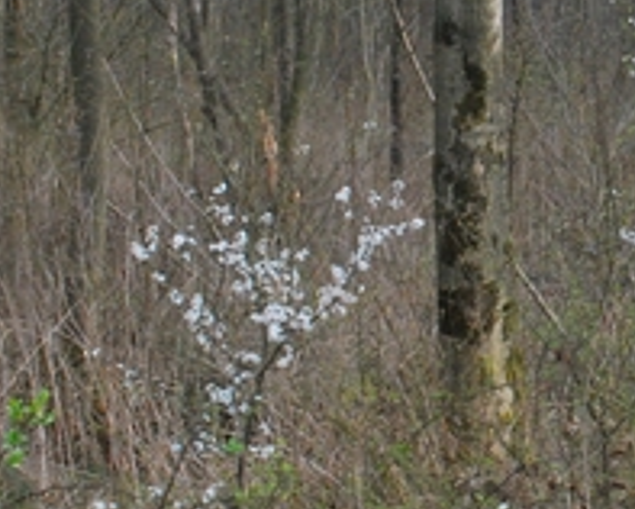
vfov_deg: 14.8
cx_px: 719
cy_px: 60
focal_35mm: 103
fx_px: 1938
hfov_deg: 17.9
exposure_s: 1/500
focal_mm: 24
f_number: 11
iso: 1600
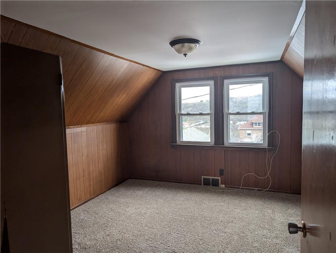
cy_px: 126
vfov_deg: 56.9
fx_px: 233
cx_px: 168
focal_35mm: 24
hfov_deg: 71.5
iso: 22
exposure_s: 1/69.5
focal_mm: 6.9
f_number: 1.68
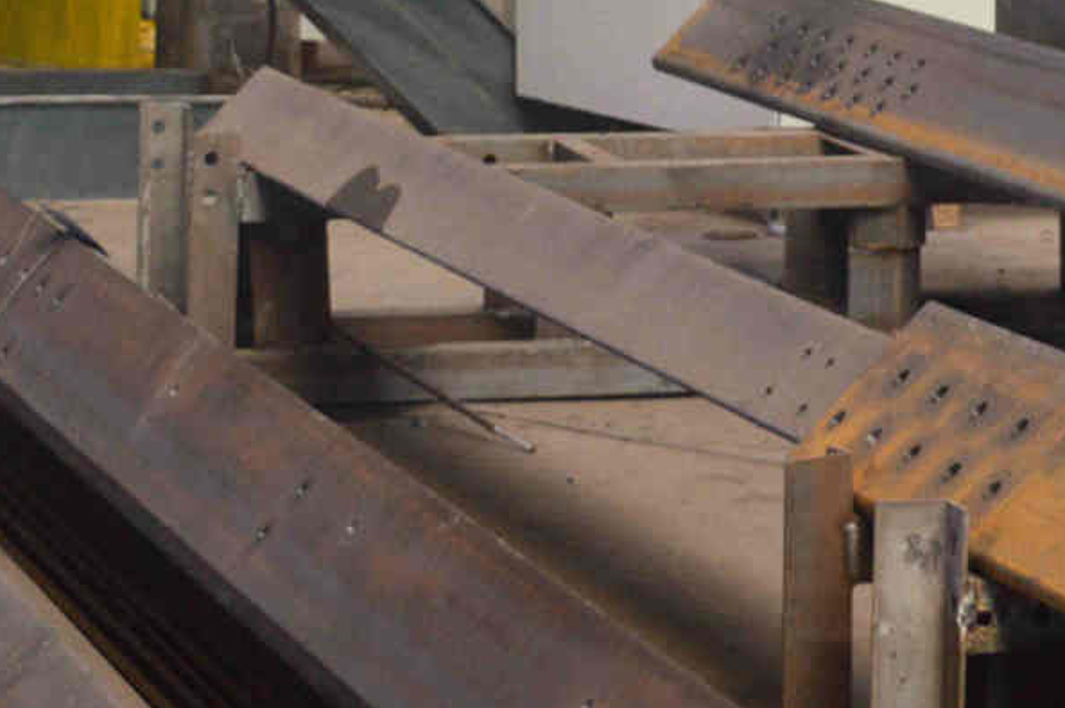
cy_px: -332
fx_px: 5675
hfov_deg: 10.6
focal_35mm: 192
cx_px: 1226
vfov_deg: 7.0
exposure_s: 1/80
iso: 400
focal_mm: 38
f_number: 4.8
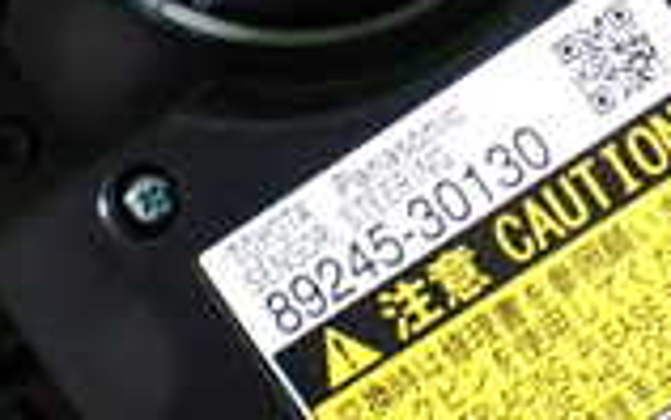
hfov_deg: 17.2
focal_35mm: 121
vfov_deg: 10.8
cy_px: 17
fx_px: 2214
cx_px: 446
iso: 800
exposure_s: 1/100
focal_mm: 5.4
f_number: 2.3
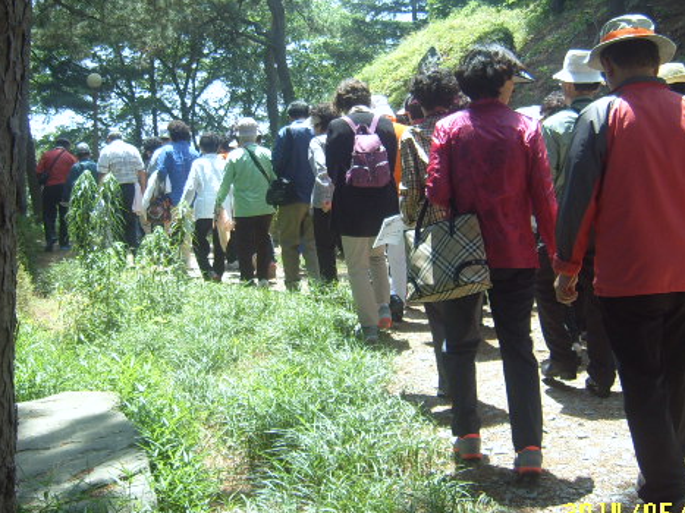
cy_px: 210
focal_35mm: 48
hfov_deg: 39.6
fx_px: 950
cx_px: 295
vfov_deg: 30.2
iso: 50
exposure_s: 1/250
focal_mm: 5.8
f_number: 2.8
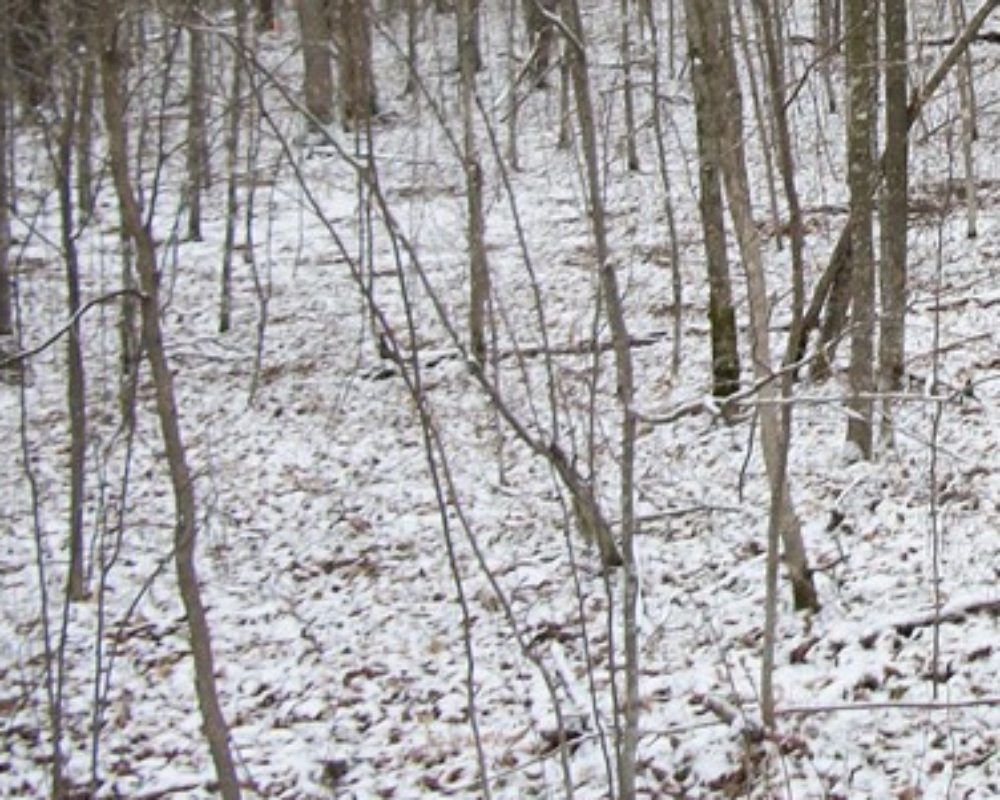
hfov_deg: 21.3
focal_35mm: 85
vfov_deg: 17.9
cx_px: 1120
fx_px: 2516
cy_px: 114
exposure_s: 1/400
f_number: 2.9
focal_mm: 5.7
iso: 80
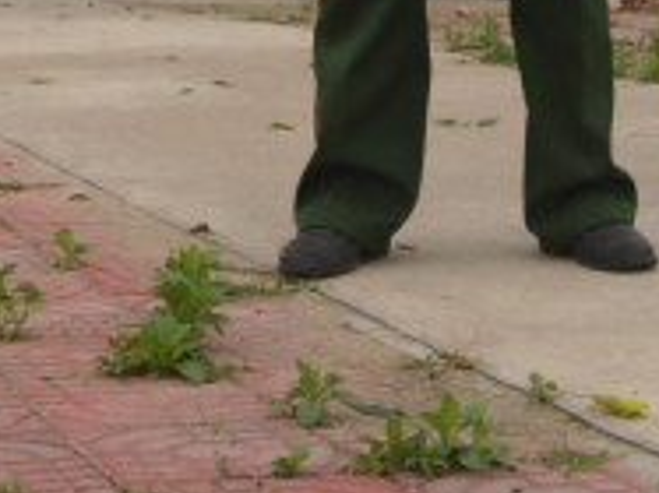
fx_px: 2283
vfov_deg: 12.0
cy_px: -162
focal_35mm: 120
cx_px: 328
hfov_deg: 16.4
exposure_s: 1/309
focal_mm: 5.7
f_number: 5.6
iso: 64
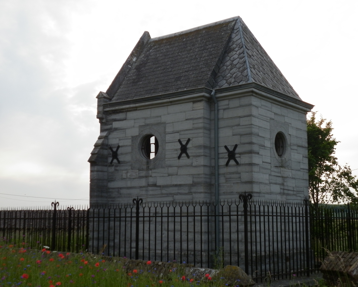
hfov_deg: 35.4
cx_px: 180
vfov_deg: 28.6
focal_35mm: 53
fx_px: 562
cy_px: 145
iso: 80
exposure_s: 1/250
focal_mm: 9
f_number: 3.8
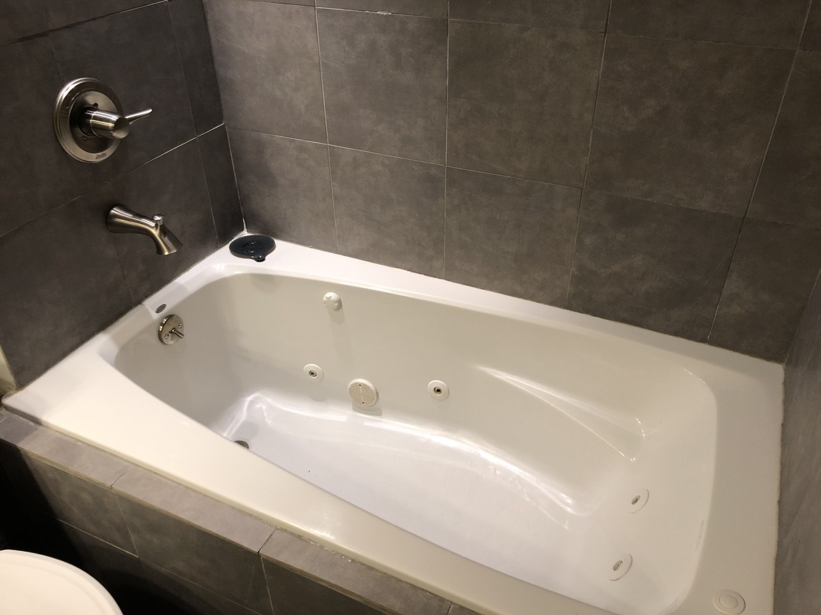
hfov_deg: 63.4
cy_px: 308
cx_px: 410
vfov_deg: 49.7
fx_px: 664
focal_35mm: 28
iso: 40
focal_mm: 4
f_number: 1.8
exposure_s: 1/30
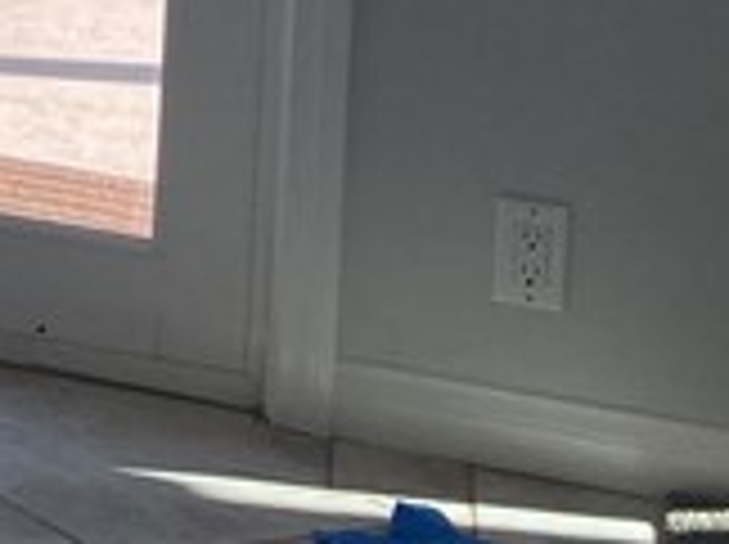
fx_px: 3722
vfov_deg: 7.6
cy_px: -877
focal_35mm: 177
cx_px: -1382
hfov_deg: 9.2
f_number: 1.8
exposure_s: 1/225
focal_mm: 3.99
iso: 20
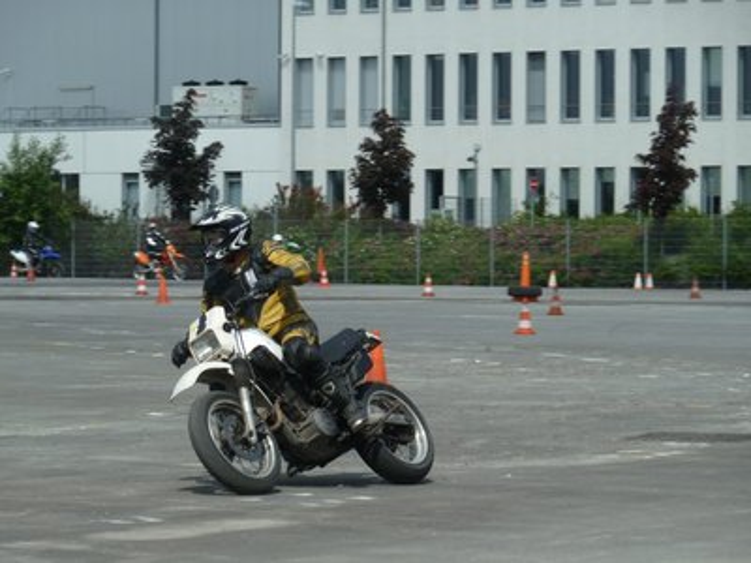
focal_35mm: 182
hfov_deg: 10.9
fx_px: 3949
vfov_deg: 8.2
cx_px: 376
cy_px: 282
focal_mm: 29.9
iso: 80
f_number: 5.6
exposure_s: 1/500
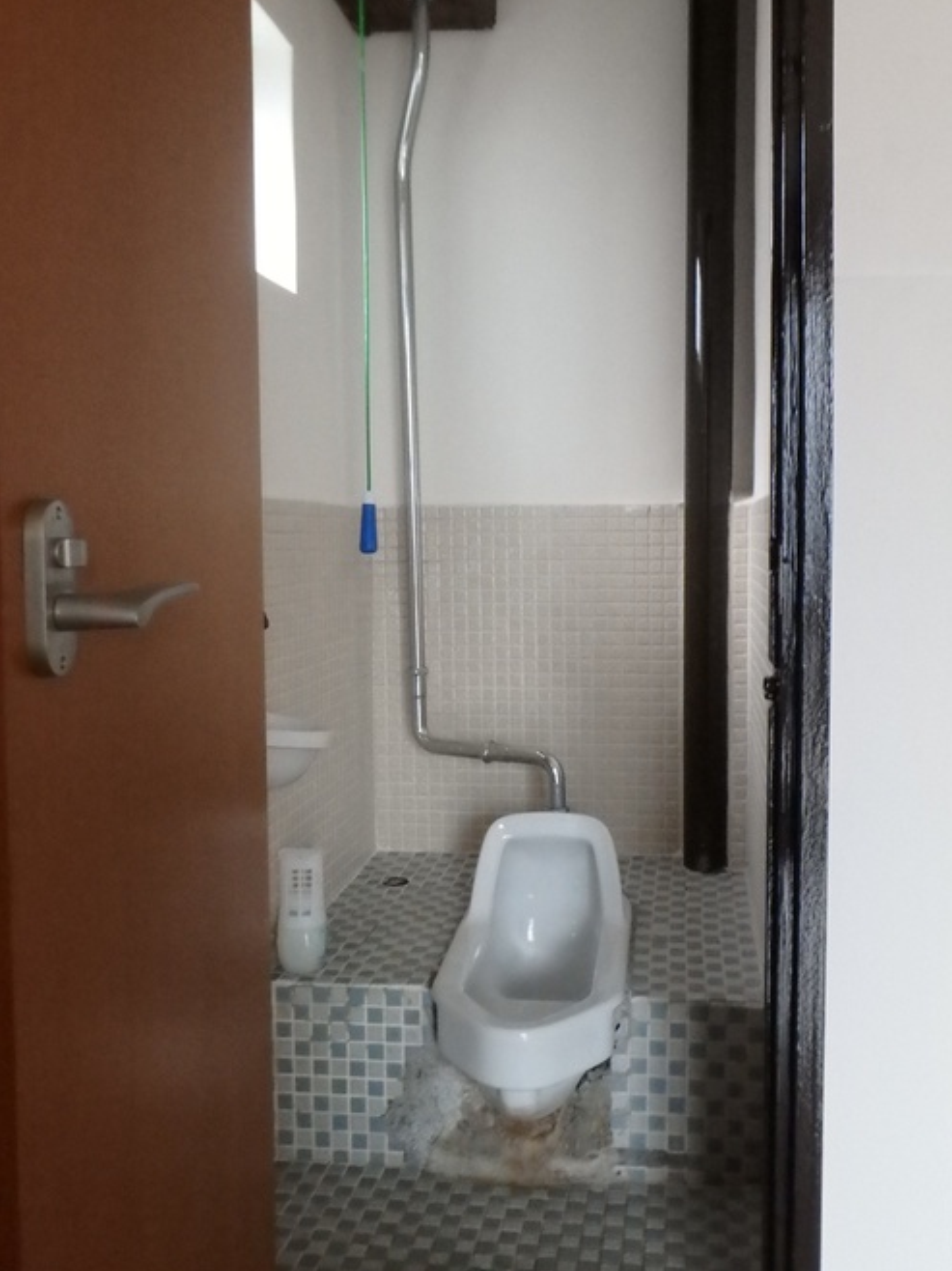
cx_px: 505
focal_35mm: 33
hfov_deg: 42.9
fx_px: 1211
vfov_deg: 55.4
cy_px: 608
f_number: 4.7
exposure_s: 1/5
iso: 1600
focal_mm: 5.6
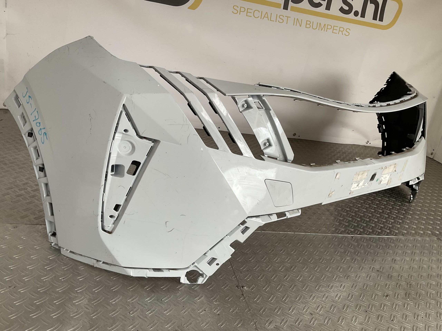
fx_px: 370
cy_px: 166
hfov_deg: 61.7
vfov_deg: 48.2
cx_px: 221
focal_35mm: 29
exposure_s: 1/50
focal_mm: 3
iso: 40
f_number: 1.8
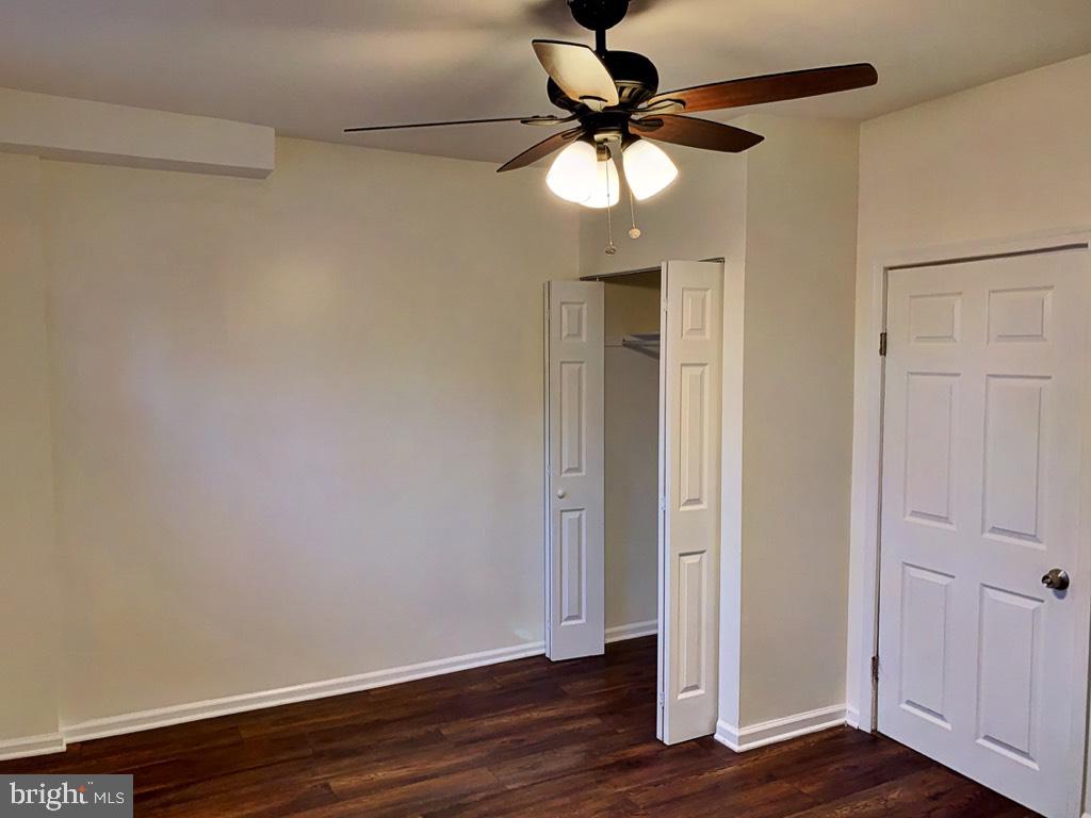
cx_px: 546
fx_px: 819
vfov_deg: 53.1
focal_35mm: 26
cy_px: 409
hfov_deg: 67.3
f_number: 1.8
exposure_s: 1/30
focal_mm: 4.25
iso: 64
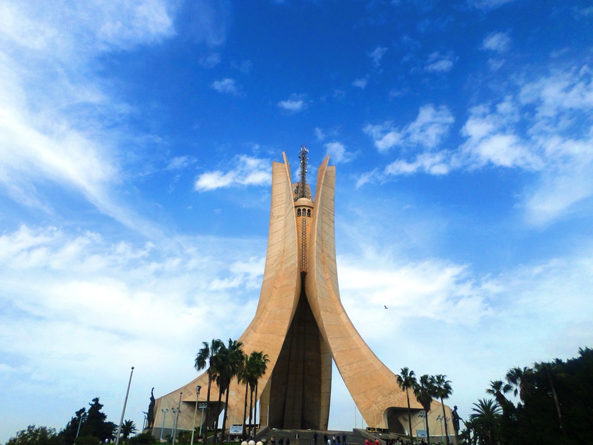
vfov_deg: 54.9
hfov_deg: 69.4
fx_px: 428
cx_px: 296
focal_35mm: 25
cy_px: 222
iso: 80
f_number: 2.5
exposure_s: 1/2000
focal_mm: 4.5
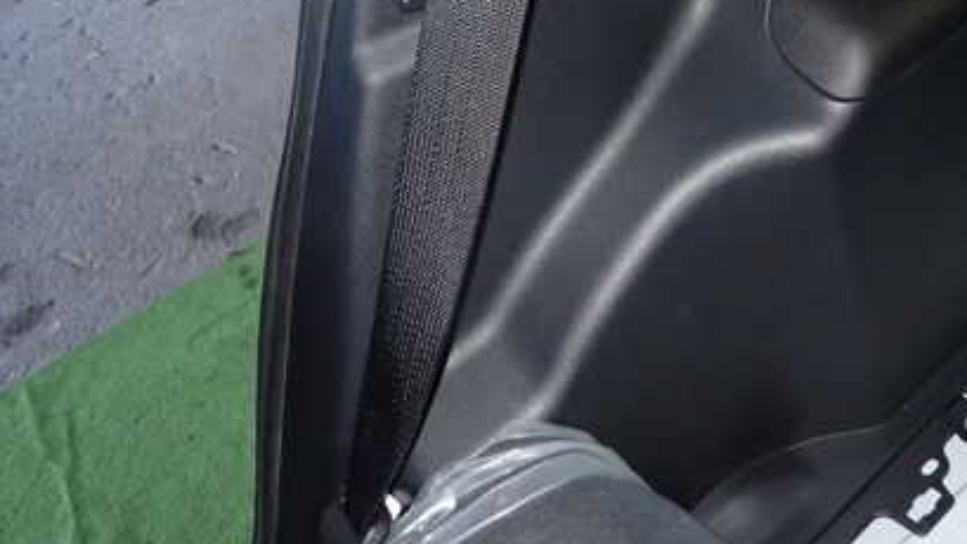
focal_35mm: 40
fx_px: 1026
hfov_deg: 48.8
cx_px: 705
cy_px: 80
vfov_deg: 28.8
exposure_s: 1/30
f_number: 5.6
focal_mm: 4.5
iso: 800
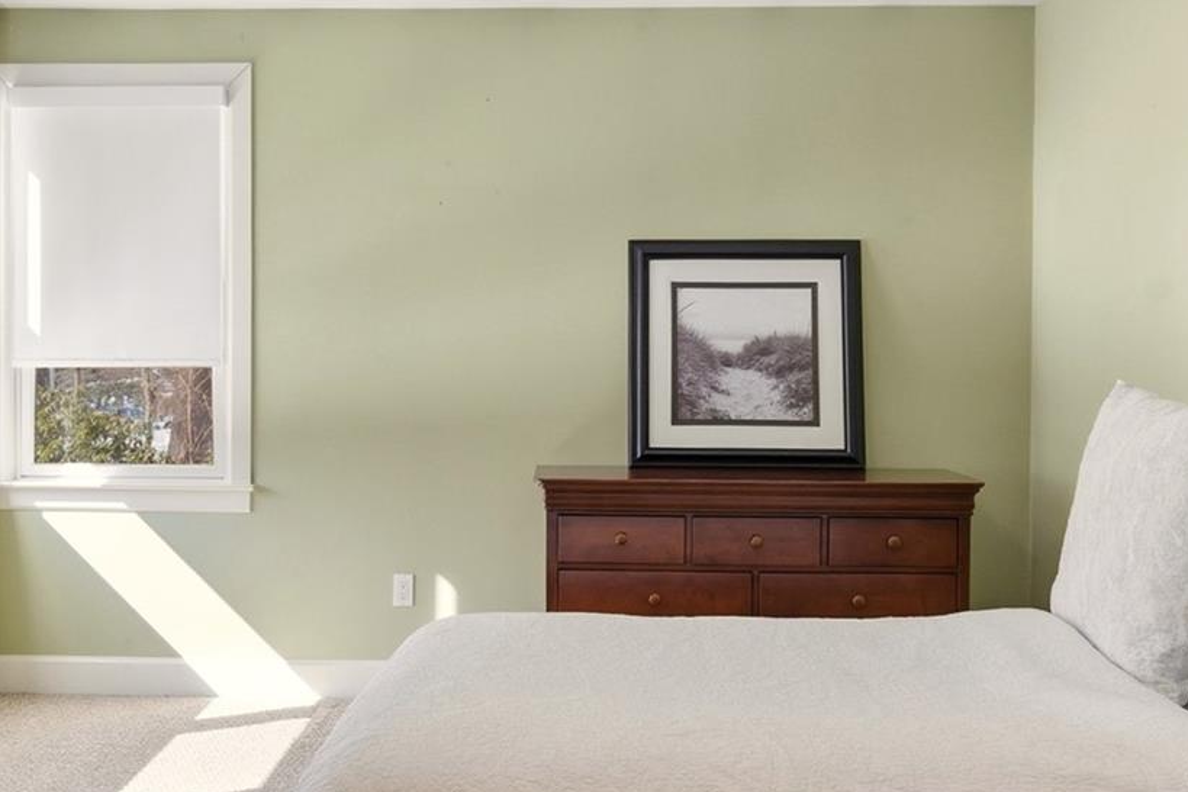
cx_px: 532
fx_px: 1320
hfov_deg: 48.4
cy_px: 360
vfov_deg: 33.4
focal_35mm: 40
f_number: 9
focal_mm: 16
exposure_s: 1/100
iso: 250
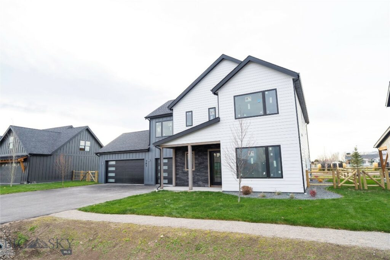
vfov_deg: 59.5
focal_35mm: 21
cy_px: 130
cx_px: 195
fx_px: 228
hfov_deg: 81.2
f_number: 3.2
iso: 640
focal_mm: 21
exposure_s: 1/1000
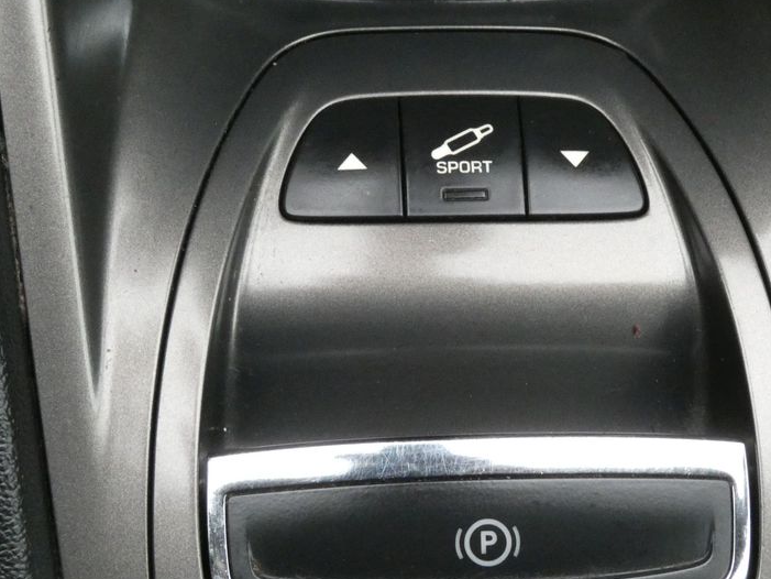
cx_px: 420
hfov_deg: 26.7
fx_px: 1626
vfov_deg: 20.2
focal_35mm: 73
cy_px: 269
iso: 1000
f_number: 5.6
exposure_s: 1/80
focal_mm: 9
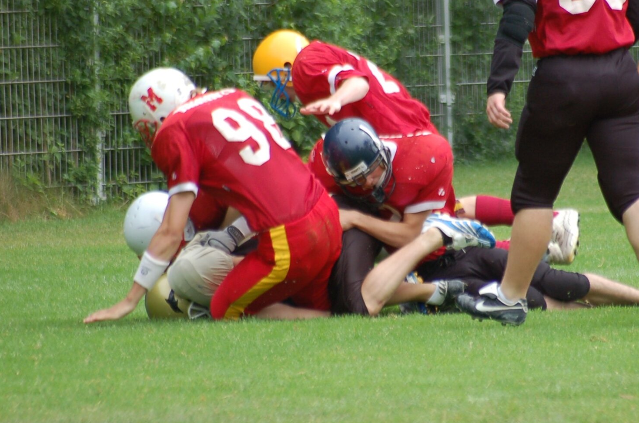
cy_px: 191
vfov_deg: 2.0
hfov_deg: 3.1
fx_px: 11939
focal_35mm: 674
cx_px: 435
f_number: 5.6
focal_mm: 300
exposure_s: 1/500
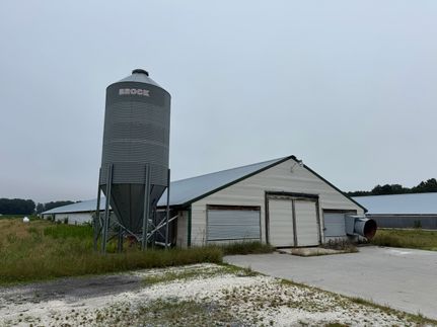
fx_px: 303
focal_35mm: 24
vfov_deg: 56.8
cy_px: 164
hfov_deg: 71.6
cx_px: 218
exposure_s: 1/4608
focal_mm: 6.76
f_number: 1.78
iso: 80
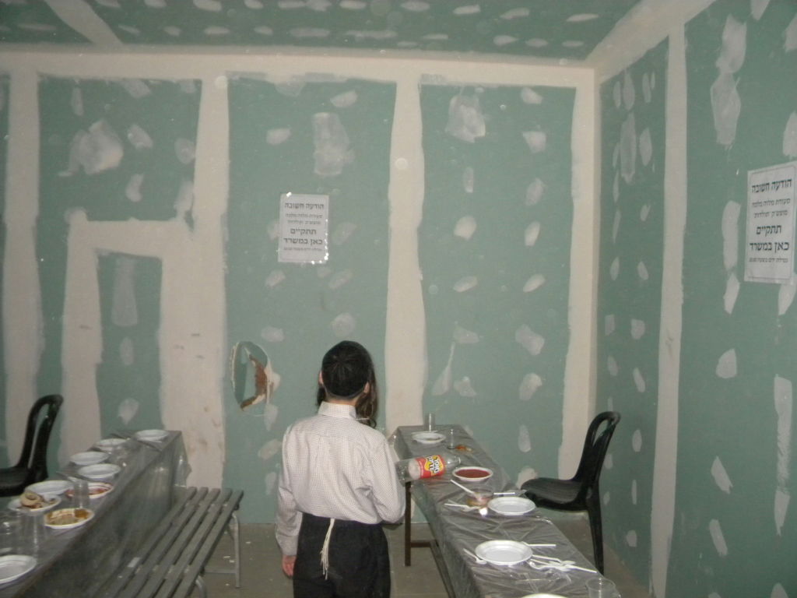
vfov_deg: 49.7
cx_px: 398
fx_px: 645
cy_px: 299
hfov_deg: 63.4
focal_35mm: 28
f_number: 3.5
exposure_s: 1/26
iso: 400
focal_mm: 5
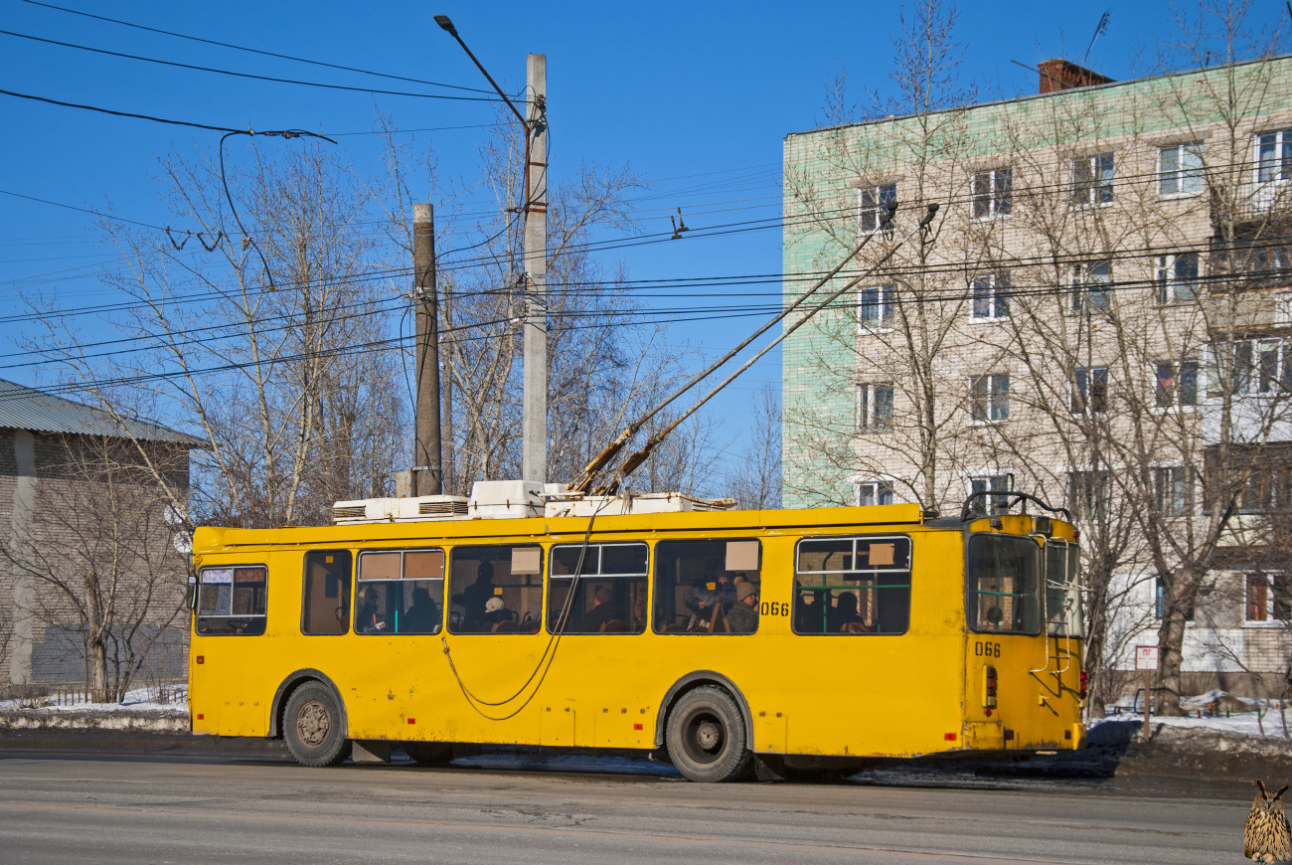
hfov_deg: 29.8
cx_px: 646
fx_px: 2425
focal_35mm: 68
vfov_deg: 20.2
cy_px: 432
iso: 100
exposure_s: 1/1250
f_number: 4.8
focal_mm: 45
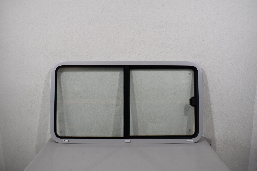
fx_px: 225
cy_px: 86
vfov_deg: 41.7
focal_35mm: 32
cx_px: 128
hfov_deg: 59.5
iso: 320
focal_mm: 21
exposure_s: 1/125
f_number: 5.6
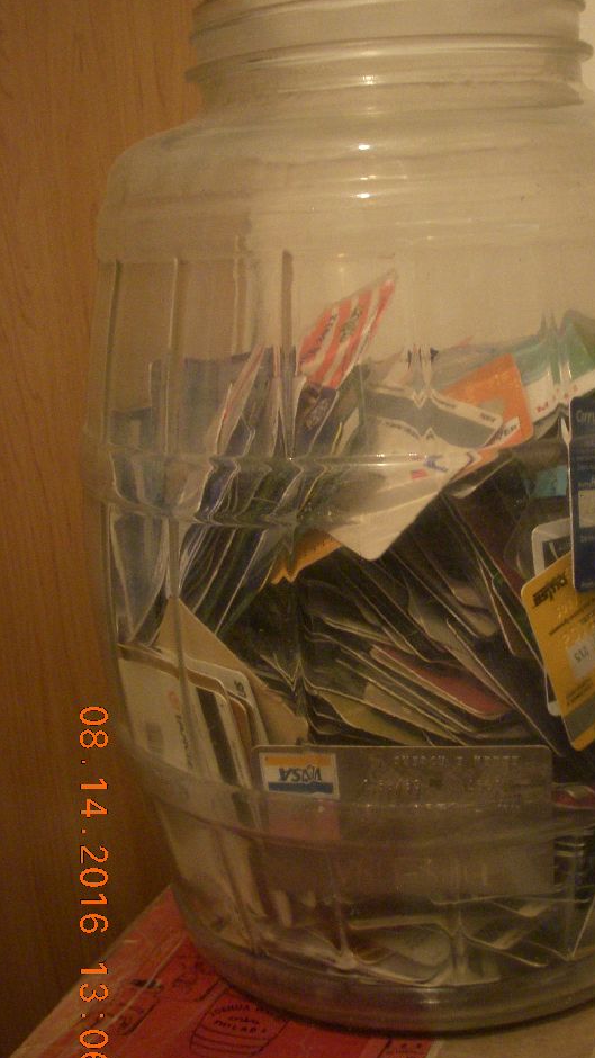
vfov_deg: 43.7
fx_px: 1318
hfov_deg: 25.1
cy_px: 522
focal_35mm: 47
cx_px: 449
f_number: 3.3
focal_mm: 6.3
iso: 320
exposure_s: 1/8
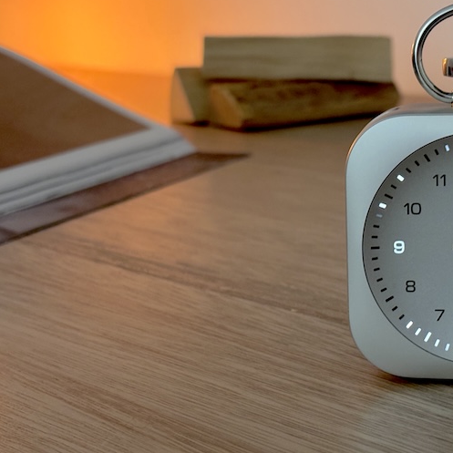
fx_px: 1096
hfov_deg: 23.1
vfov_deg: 23.4
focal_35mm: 74
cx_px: 349
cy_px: 231
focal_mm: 5.96
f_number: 1.6
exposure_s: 1/20
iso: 400
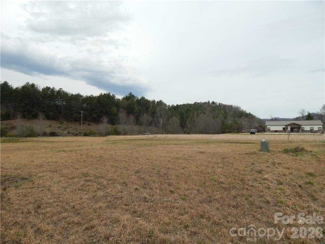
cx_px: 162
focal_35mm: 23
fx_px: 216
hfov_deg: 73.9
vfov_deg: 58.9
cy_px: 122
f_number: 6
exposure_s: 1/640
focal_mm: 4
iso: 125
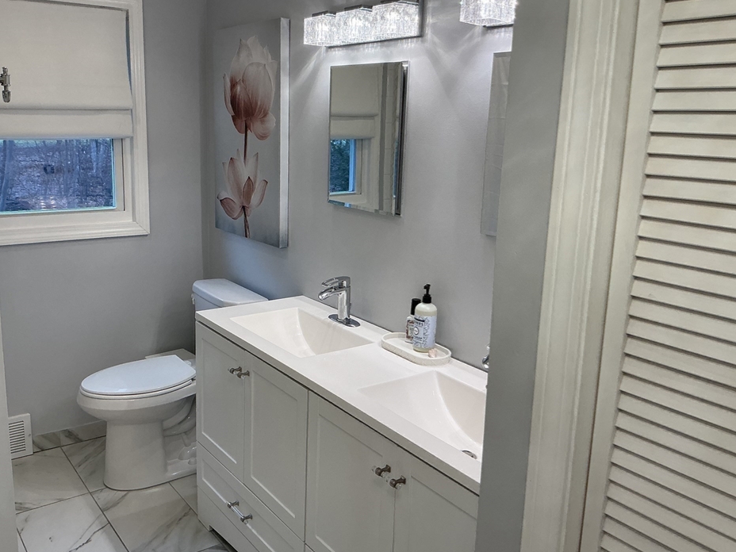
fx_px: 680
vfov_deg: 44.1
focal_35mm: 32
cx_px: 335
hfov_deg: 56.7
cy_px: 253
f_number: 1.8
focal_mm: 3
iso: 50
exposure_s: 1/120
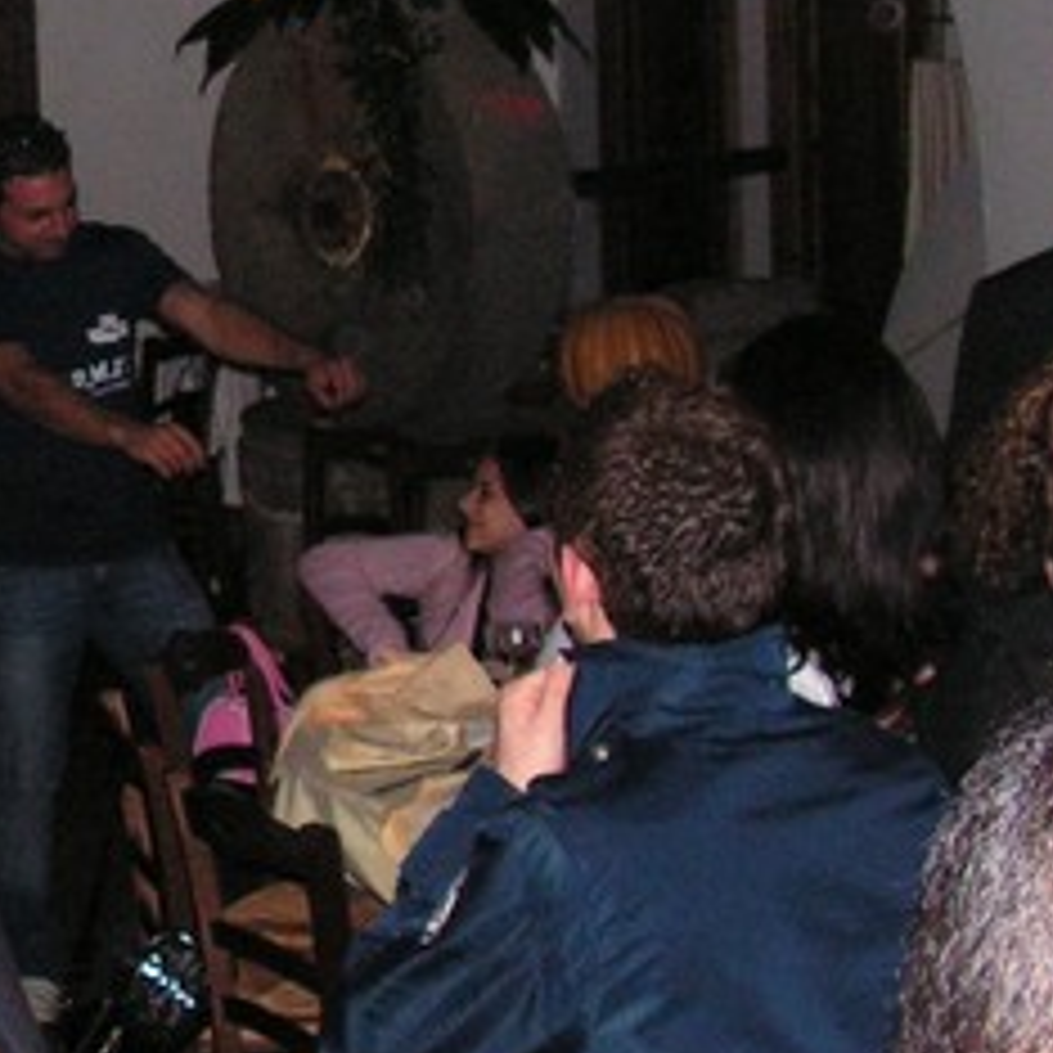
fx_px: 3751
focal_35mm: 109
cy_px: 513
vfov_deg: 16.0
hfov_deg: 15.4
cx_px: -180
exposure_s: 1/40
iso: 200
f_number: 3.2
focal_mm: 6
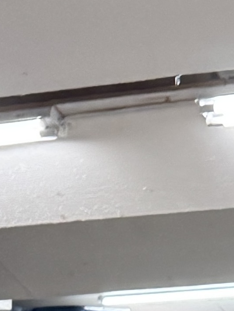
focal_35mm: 130
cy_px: 775
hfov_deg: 10.2
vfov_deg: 11.9
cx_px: 530
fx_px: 1171
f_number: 1.78
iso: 160
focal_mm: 6.76
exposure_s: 1/60
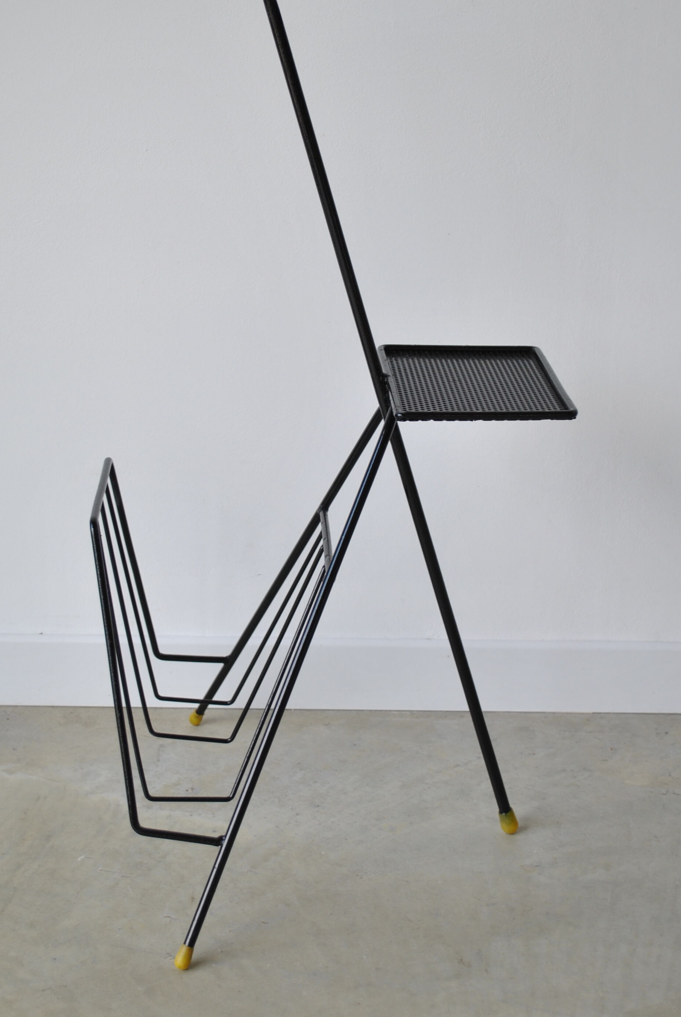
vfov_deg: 30.0
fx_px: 1896
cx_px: 326
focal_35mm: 67
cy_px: 444
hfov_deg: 20.4
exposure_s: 1/50
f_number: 4.8
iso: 100
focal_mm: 32
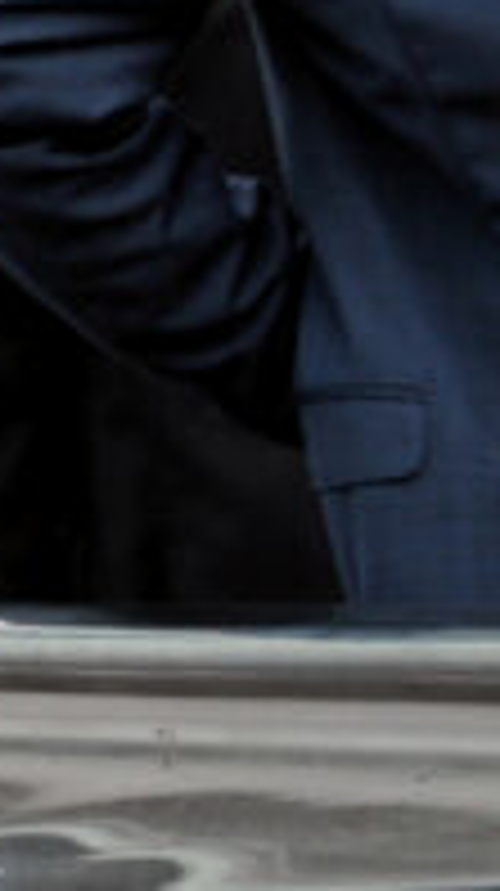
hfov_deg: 1.4
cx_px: -532
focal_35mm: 836
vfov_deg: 2.6
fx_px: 19755
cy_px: -650
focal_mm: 135
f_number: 14
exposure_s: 1/100
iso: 400
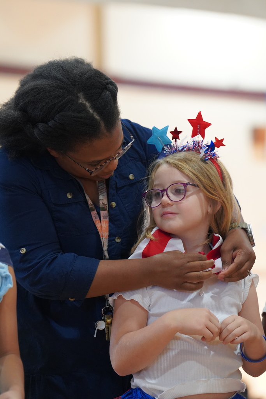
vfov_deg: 12.7
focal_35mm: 162
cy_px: 200
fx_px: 1795
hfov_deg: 8.5
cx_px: 133
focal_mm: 162
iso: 5000
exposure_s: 1/200
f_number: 4
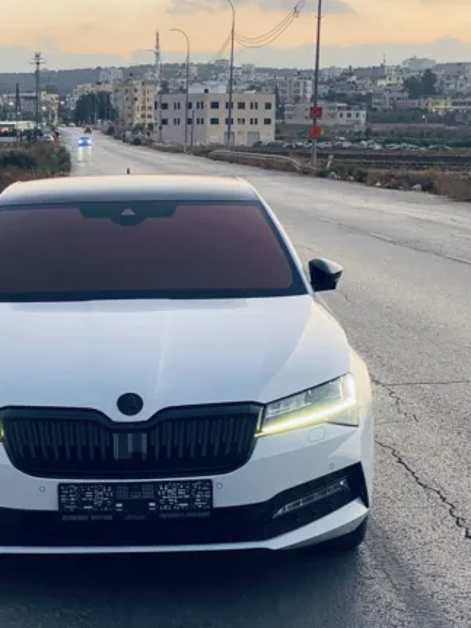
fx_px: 1577
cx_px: 109
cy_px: 393
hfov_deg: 16.9
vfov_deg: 22.4
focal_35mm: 87
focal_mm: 6
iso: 160
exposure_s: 1/51
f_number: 2
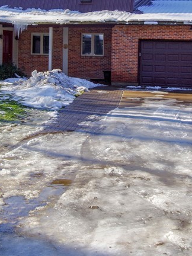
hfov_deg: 25.2
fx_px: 429
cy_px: 52
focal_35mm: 58
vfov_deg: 32.4
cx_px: 97
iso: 200
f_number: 11
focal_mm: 16
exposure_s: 1/125
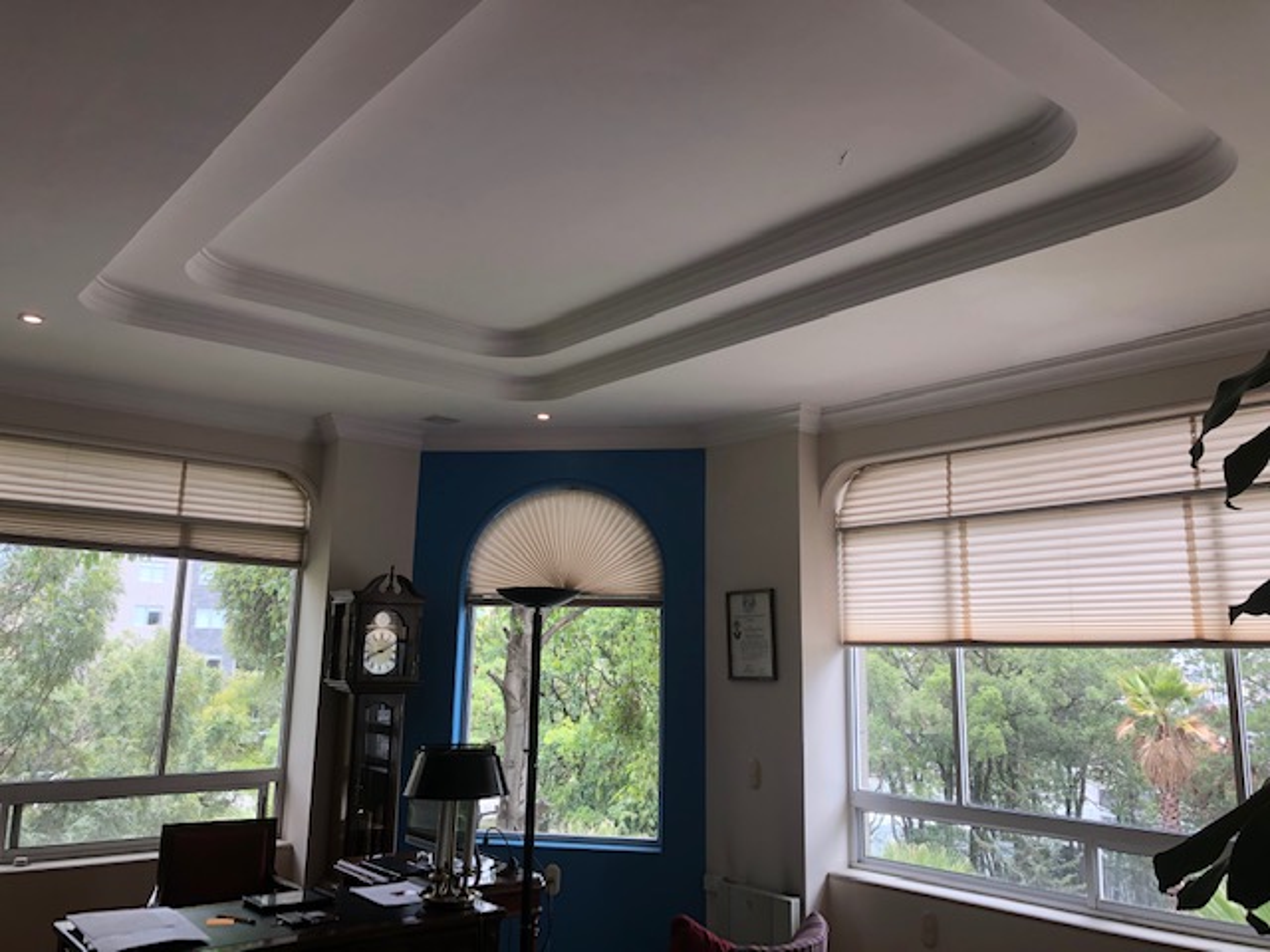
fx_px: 1027
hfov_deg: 63.4
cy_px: 476
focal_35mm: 28
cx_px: 635
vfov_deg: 49.7
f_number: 1.8
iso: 25
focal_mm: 3.99
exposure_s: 1/120
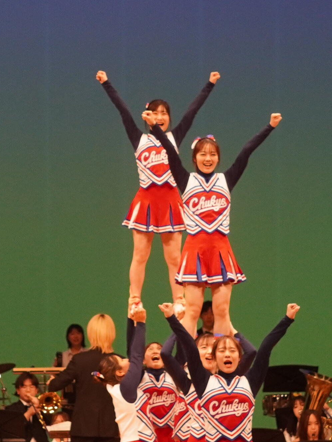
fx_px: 3286
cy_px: 188
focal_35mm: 257
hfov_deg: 5.8
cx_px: 131
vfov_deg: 7.7
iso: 1000
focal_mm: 56
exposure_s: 1/160
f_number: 4.5
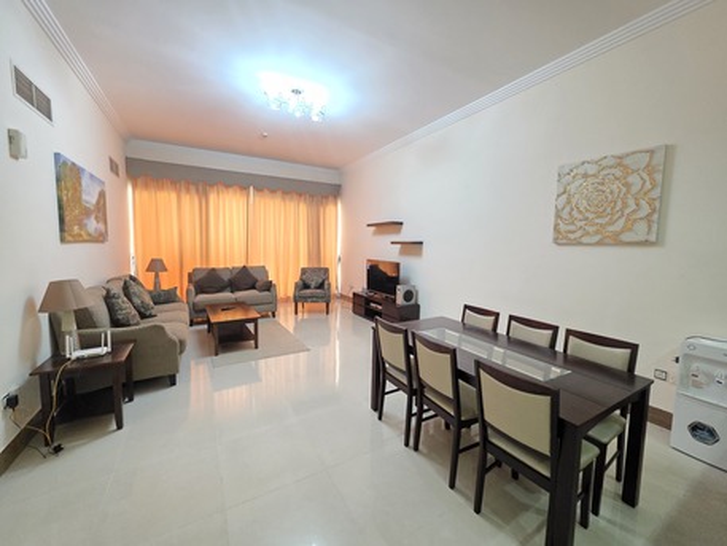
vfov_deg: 89.9
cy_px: 273
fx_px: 273
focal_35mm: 13
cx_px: 364
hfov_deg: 106.2
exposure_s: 1/50
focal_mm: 2.2
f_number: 1.9
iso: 1000
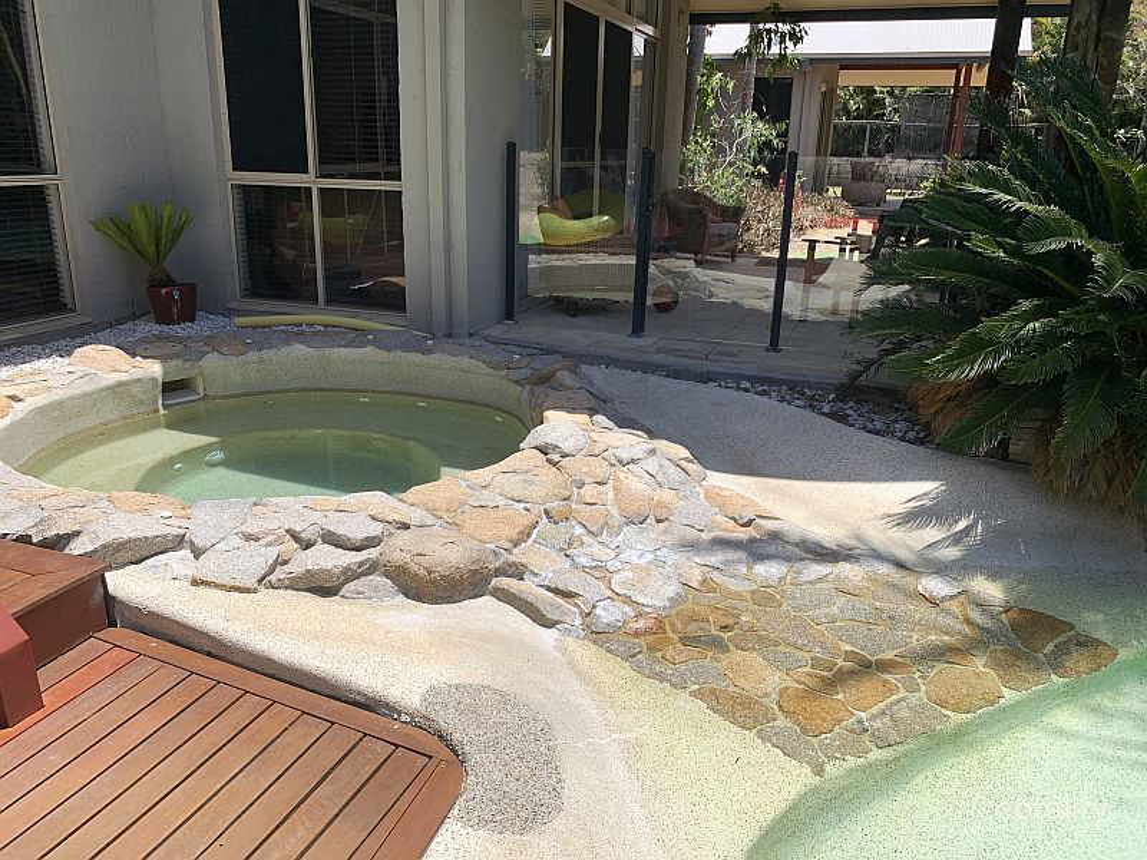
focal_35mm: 26
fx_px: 862
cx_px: 574
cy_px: 430
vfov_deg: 53.1
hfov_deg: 67.3
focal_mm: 4.25
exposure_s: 1/2160
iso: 25
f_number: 1.8
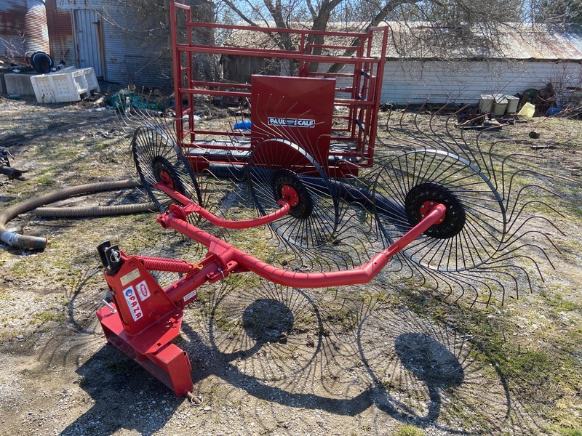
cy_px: 218
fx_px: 437
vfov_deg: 53.1
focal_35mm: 26
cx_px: 291
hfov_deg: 67.3
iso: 32
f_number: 1.8
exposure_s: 1/912
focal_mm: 4.25
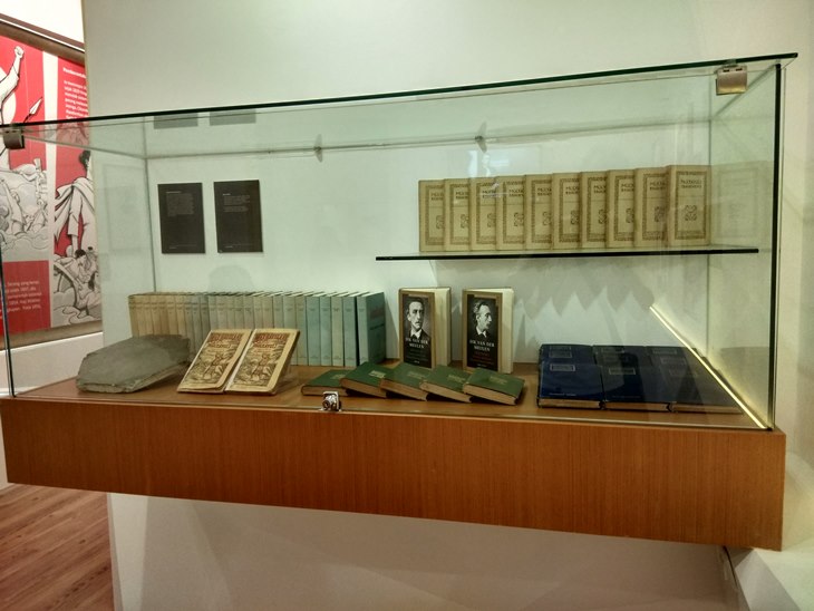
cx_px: 407
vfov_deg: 63.5
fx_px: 494
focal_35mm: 21
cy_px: 306
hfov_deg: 79.0
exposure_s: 1/25
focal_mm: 3.57
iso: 400
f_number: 2
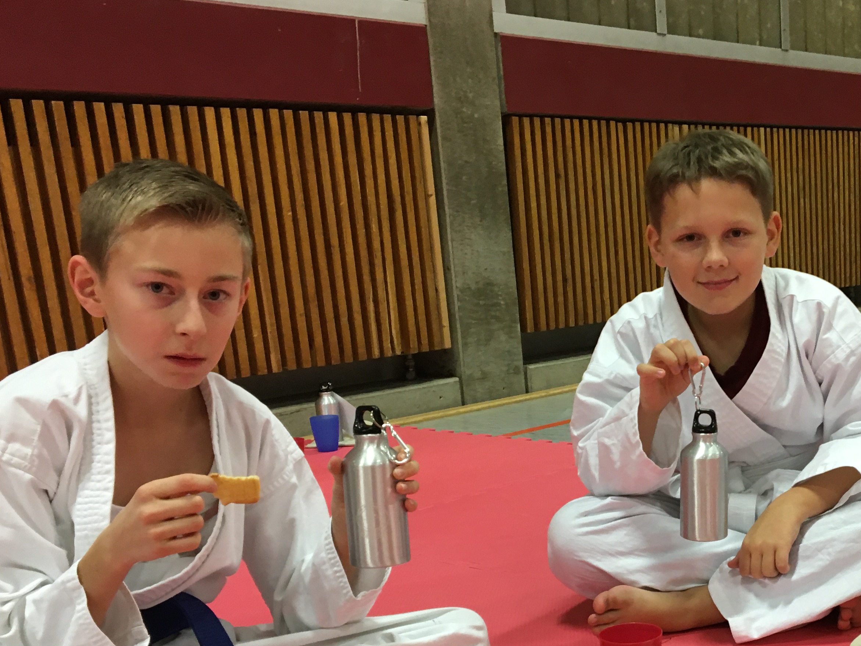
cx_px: 683
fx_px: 1244
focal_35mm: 50
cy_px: 515
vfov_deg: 28.5
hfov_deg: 36.9
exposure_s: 1/33
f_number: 2.2
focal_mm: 4.15
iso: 125
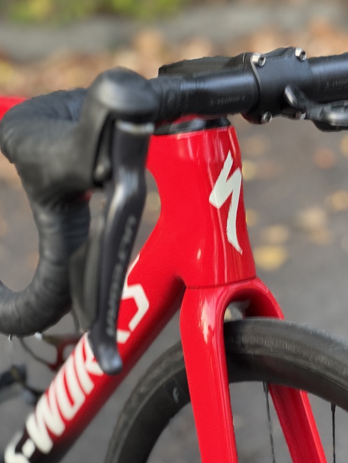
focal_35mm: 104
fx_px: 1393
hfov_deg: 14.2
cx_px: 188
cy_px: 234
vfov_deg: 18.9
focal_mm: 9
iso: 320
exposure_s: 1/60
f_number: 2.8
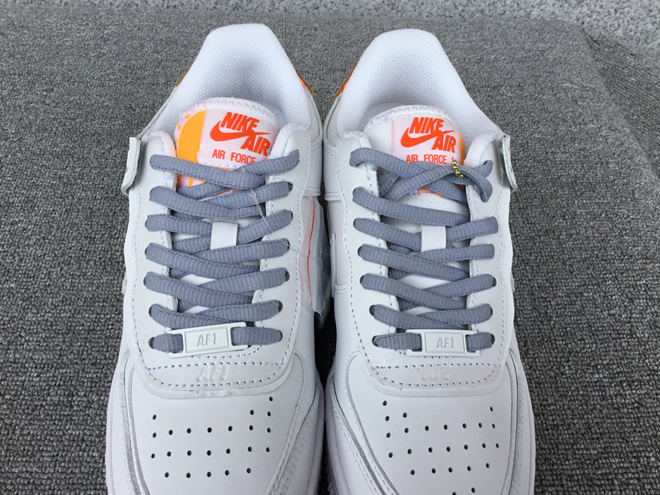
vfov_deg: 44.2
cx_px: 327
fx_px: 610
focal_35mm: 32
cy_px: 251
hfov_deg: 56.8
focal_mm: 3.3
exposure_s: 1/550
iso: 25
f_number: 2.4
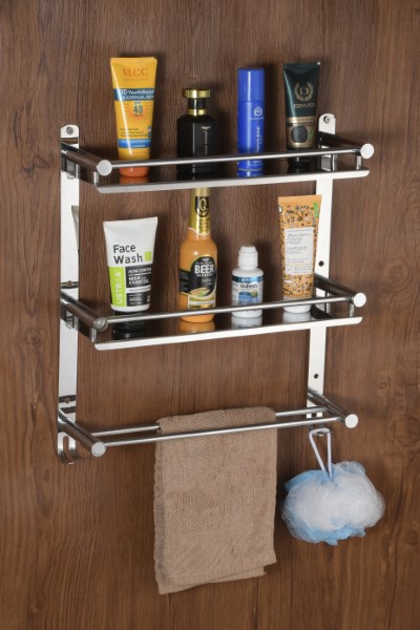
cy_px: 315
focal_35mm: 105
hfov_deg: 13.0
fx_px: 1837
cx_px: 210
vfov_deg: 19.5
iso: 160
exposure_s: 1/25
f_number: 13
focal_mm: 70
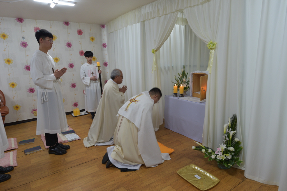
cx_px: 144
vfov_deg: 53.1
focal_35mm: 24
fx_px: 191
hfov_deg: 73.7
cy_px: 96
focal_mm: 24
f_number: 7.1
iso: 280
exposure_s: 1/25
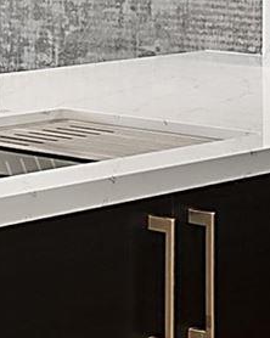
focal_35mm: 166
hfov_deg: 9.2
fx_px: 1660
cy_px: -126
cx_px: -43
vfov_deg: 11.3
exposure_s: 1.6
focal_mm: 16
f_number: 8
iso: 100
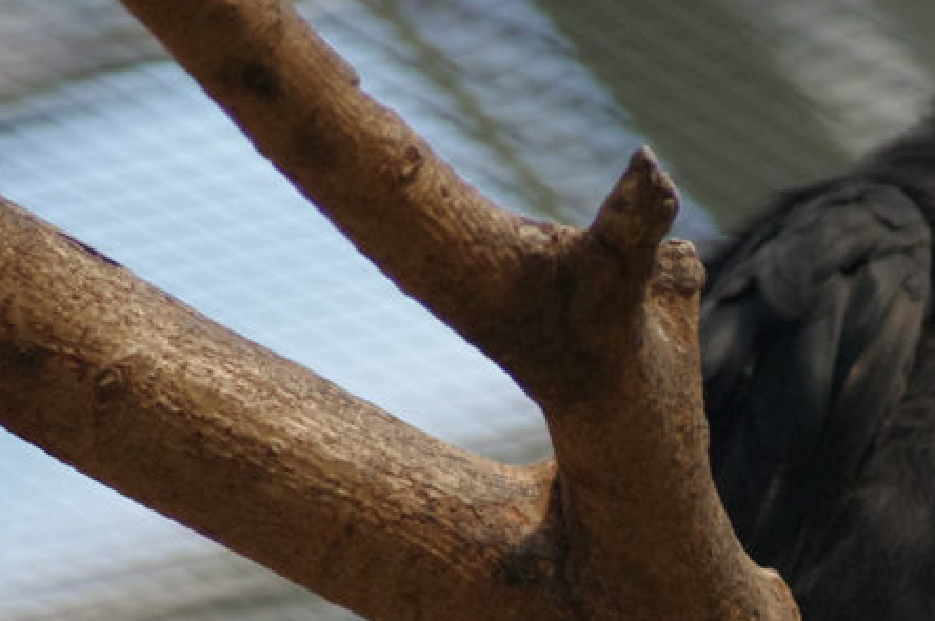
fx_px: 15255
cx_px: 895
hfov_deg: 3.5
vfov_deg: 2.3
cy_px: 619
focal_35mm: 588
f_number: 4.5
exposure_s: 1/250
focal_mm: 170
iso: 800
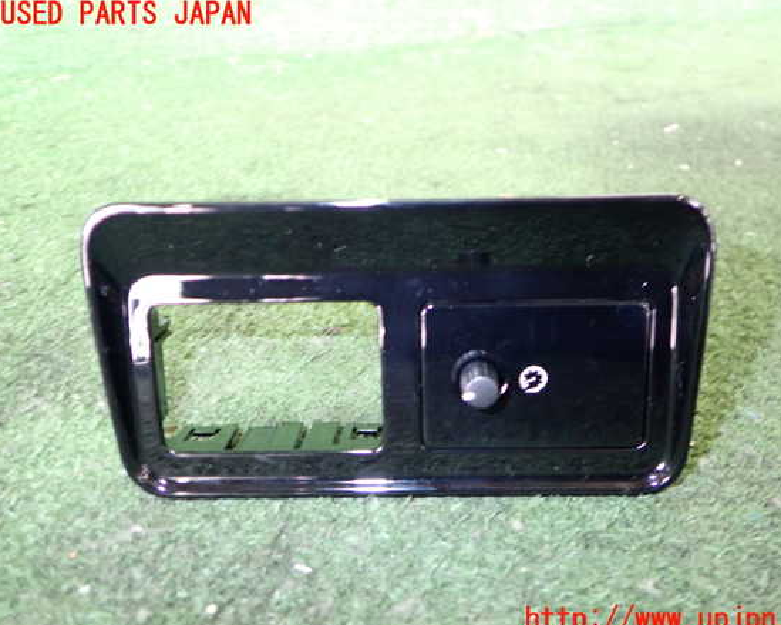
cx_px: 420
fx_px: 740
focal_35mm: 32
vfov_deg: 45.8
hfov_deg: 55.6
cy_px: 317
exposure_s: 1/25
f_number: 2.3
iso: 800
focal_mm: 5.4
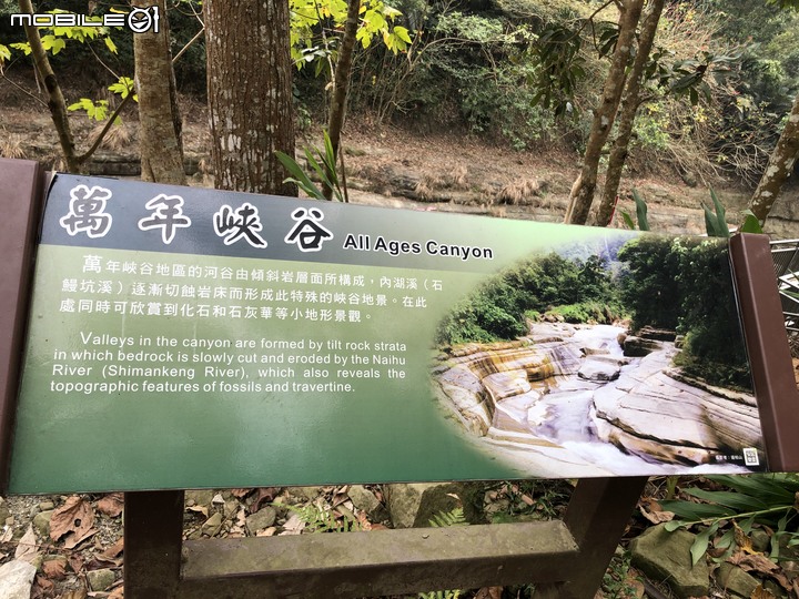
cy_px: 300
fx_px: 646
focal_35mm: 28
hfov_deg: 63.4
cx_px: 400
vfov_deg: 49.7
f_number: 1.8
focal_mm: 3.99
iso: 20
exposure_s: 1/257
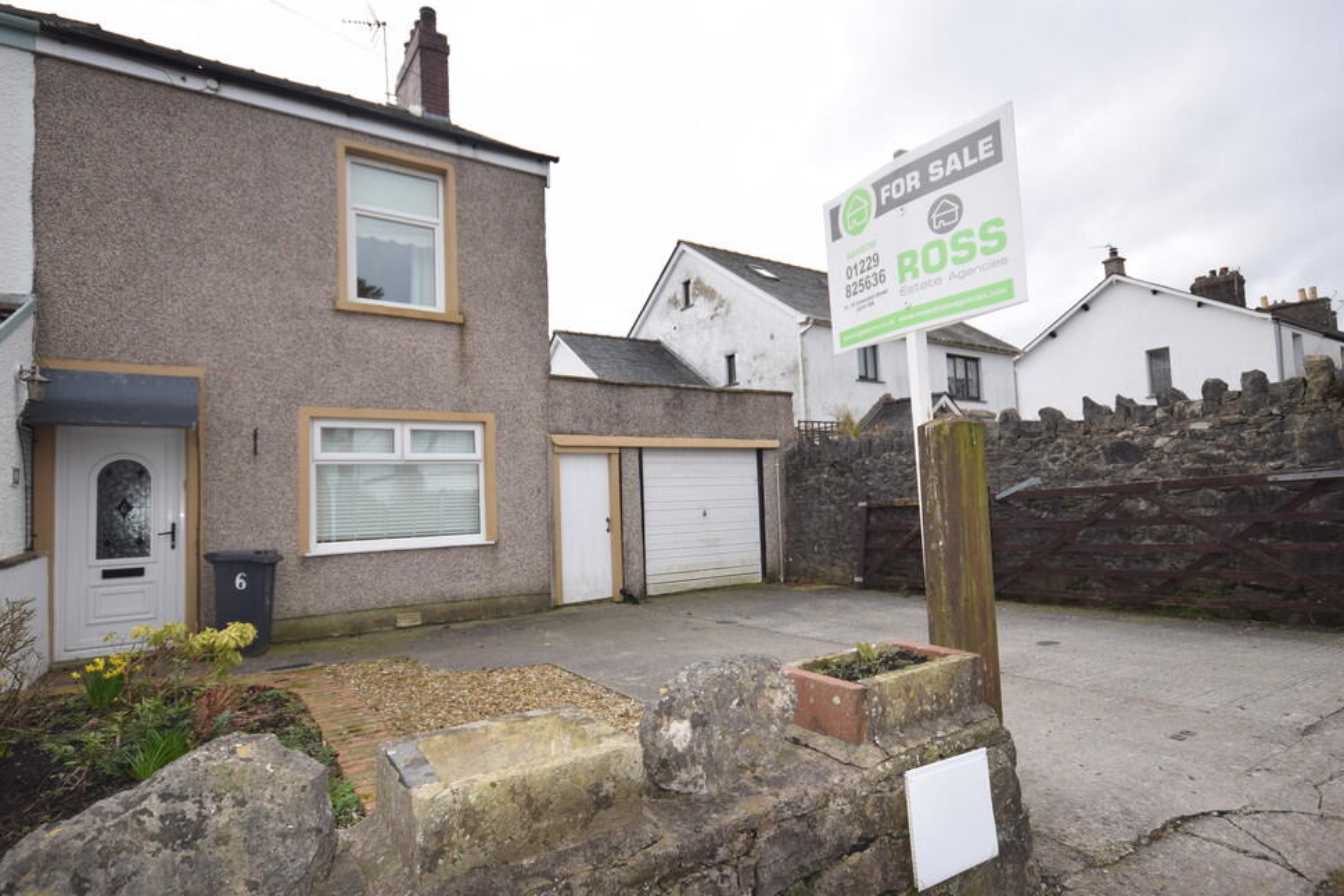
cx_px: 661
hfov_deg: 86.9
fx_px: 709
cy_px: 460
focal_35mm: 19
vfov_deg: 64.6
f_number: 7.1
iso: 100
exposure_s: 1/200
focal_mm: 12
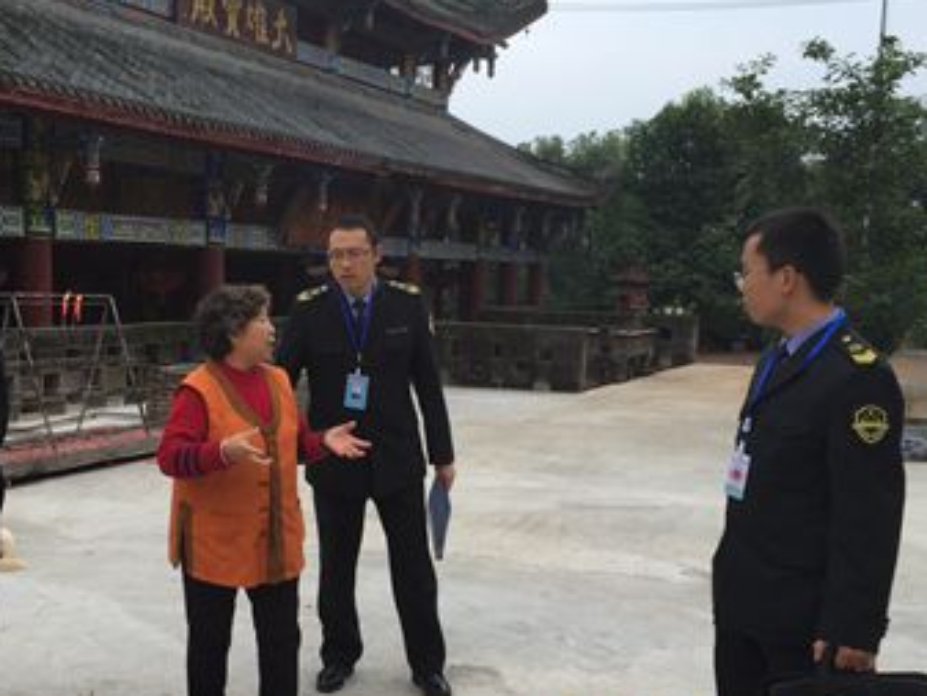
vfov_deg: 33.5
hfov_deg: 43.6
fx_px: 1152
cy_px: 414
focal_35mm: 43
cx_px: 369
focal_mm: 4.15
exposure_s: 1/293
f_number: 2.2
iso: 32
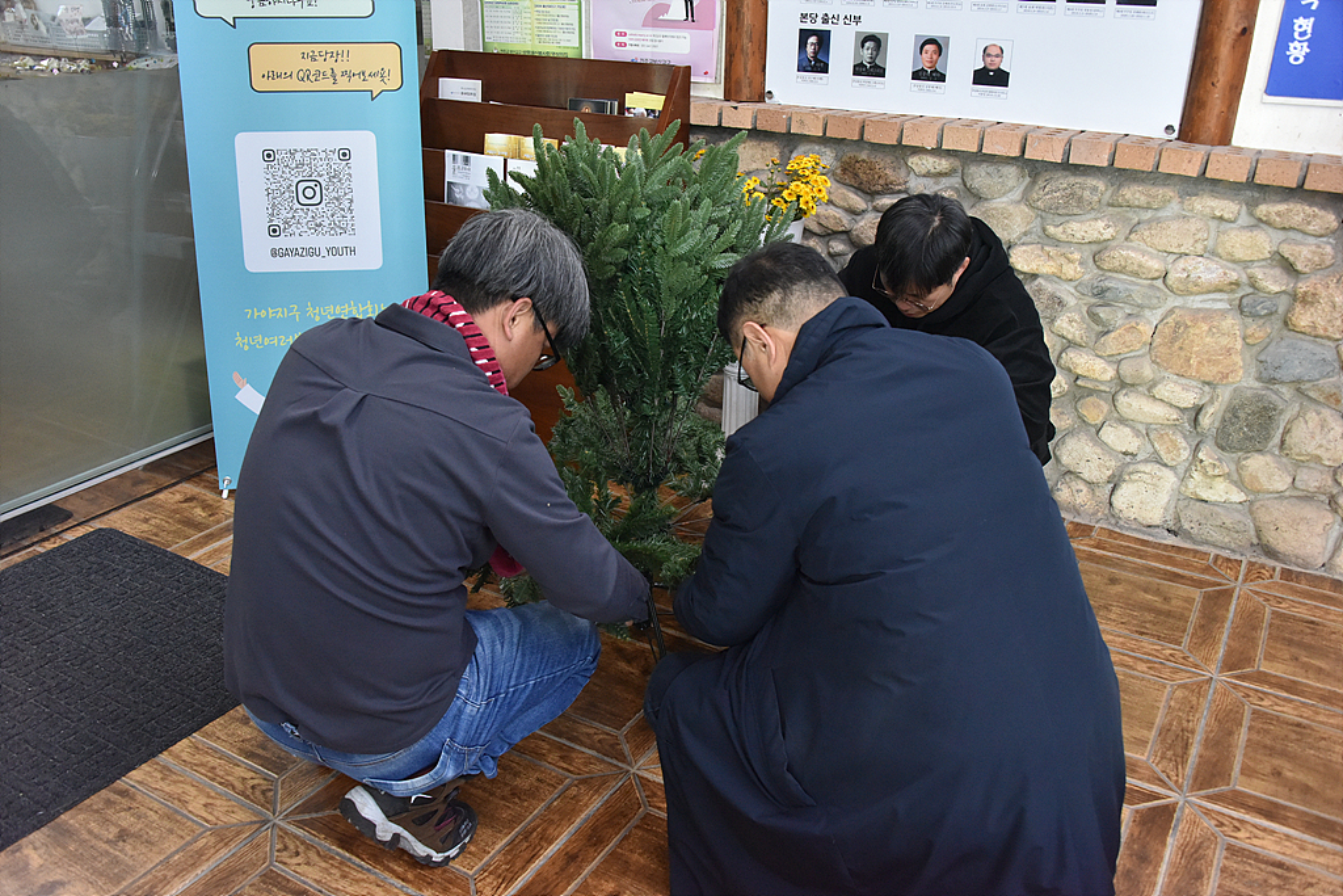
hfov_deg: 58.7
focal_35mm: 32
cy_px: 448
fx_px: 1194
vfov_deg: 41.1
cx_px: 672
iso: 2800
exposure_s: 1/125
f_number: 5.6
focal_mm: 32
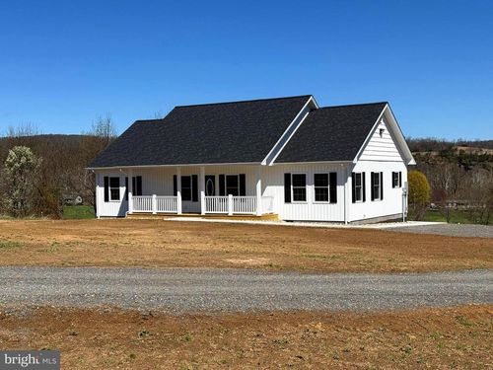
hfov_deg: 39.7
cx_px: 246
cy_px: 185
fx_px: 684
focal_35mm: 48
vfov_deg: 30.3
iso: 64
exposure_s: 1/7874
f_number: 1.78
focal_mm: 6.76
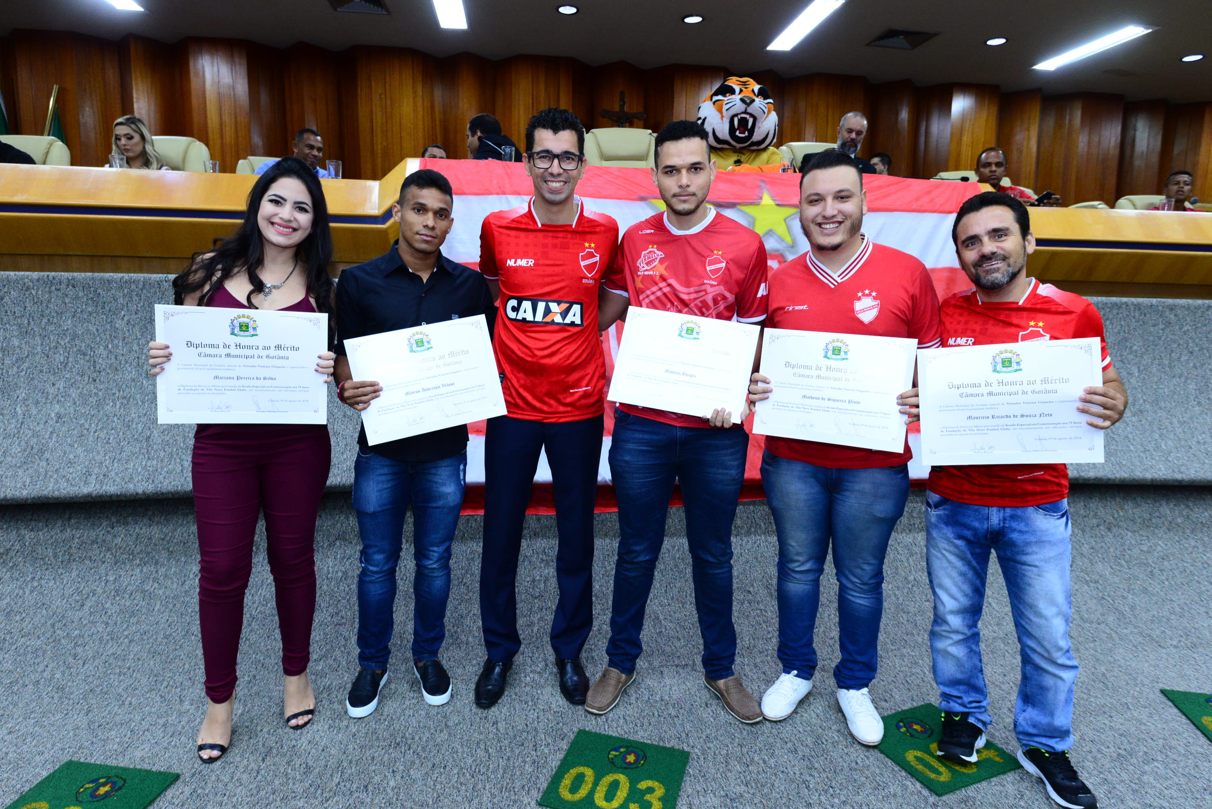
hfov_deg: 81.2
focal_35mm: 21
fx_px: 707
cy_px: 404
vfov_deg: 59.5
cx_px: 606
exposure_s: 1/60
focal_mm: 21
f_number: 5.6
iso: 2500
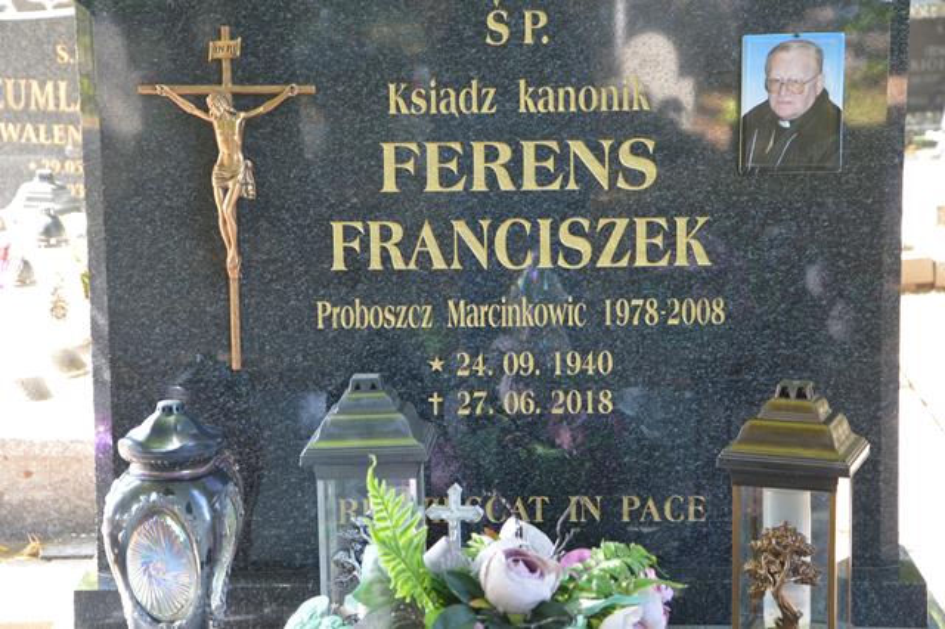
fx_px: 2440
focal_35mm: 93
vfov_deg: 14.7
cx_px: 472
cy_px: 314
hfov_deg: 21.9
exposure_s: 1/60
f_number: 5.3
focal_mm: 62
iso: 800
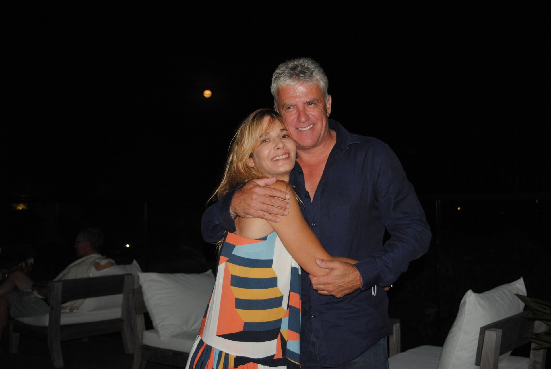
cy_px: 184
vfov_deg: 29.9
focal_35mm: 45
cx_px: 276
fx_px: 690
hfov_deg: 43.6
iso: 200
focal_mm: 30
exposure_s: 1/60
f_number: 4.2
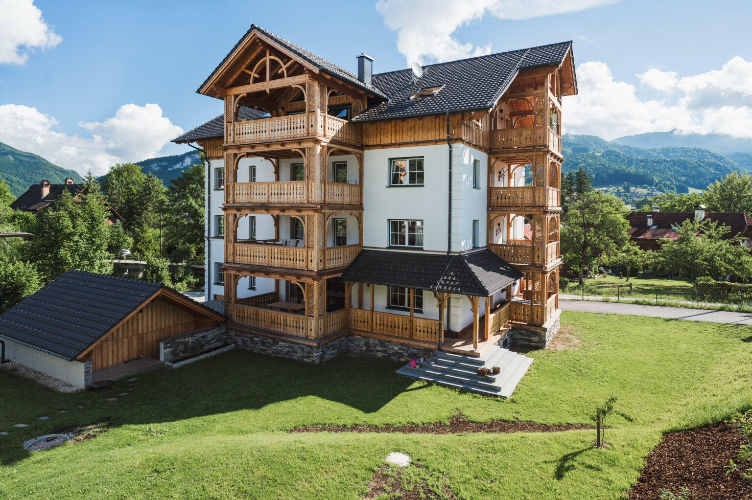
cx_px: 376
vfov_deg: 61.9
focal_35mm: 20
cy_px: 250
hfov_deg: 84.0
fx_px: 417
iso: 200
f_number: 7.1
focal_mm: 20
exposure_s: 1/320
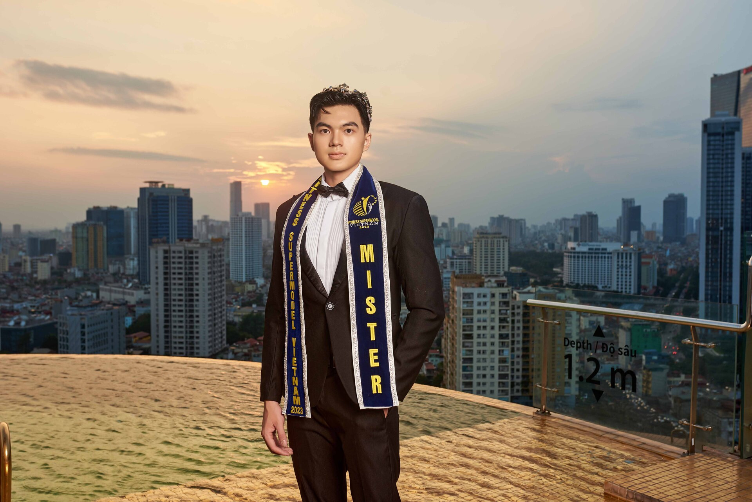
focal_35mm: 35
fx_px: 731
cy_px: 251
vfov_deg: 37.9
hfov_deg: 54.4
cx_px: 376
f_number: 5.6
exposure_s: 1/160
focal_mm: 35
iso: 100
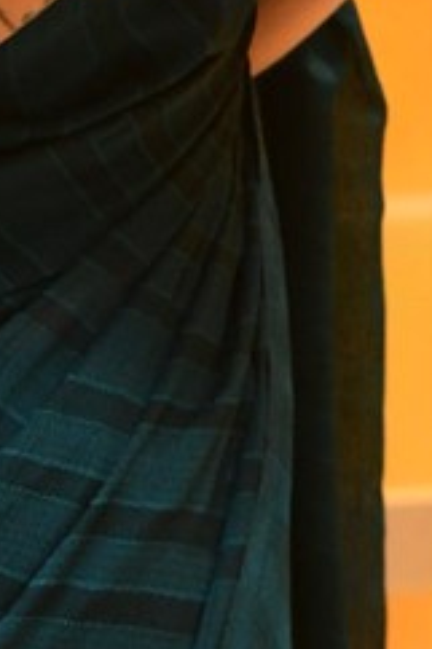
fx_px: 9643
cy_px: -560
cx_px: -64
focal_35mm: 535
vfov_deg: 3.8
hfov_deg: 2.6
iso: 4000
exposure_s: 1/125
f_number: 5.6
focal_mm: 120
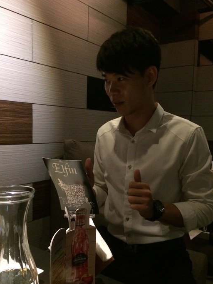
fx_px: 279
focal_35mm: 34
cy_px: 157
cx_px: 120
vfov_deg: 53.8
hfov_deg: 41.7
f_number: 2.2
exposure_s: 1/15
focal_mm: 4.15
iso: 400
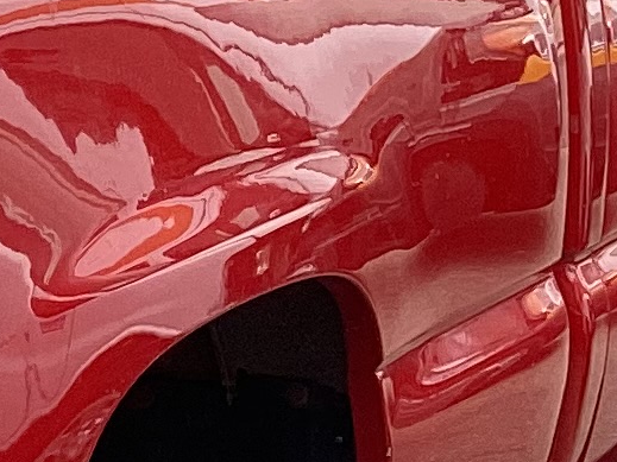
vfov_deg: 7.6
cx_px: -655
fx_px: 3475
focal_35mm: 195
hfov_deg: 9.4
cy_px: 323
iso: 25
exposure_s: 1/247
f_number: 2.4
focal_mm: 3.3
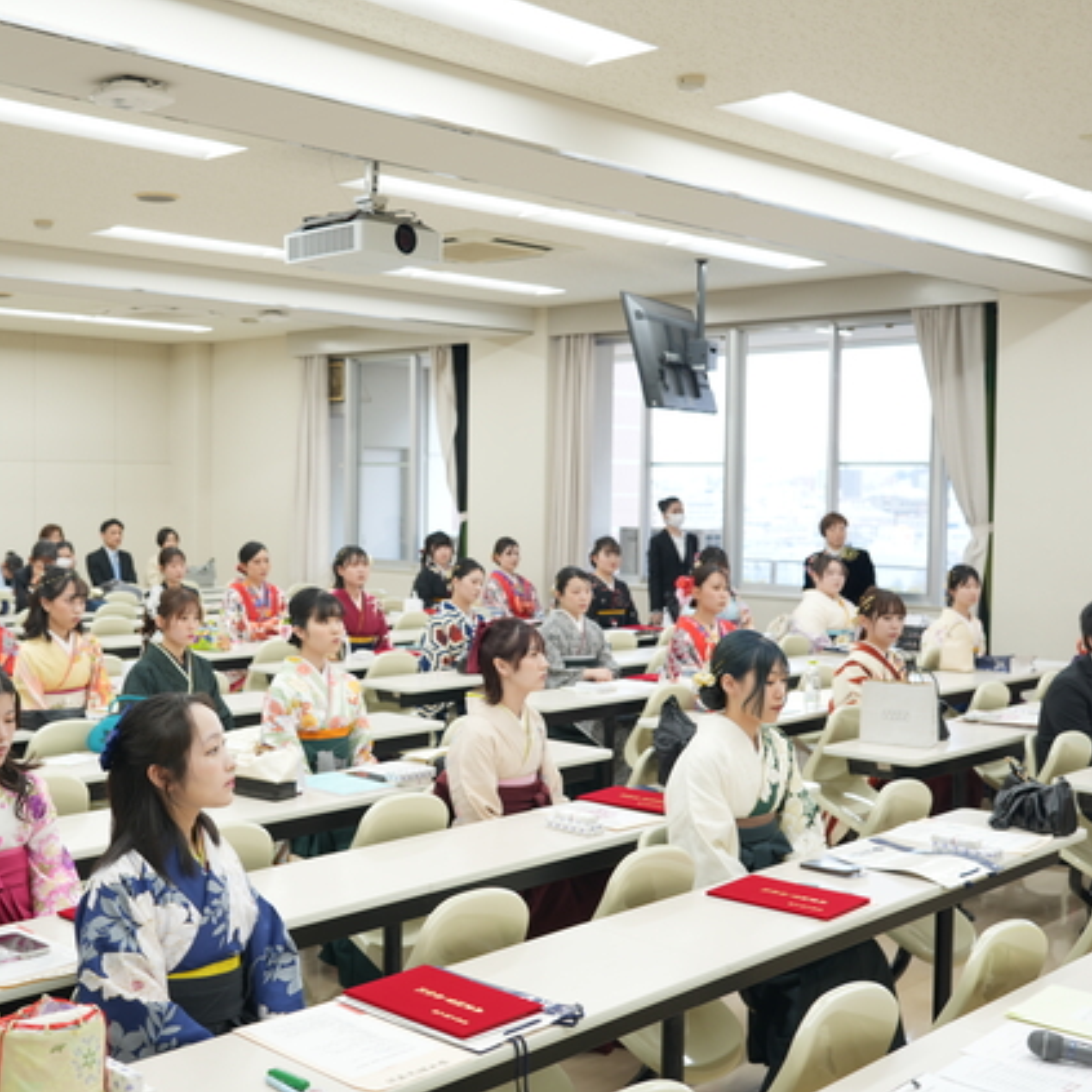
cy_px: 543
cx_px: 400
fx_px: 1606
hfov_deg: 37.3
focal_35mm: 45
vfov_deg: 37.6
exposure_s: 1/20
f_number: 4
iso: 125
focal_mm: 35
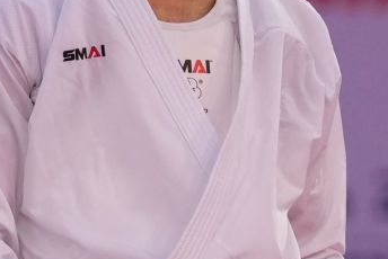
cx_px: 194
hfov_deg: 1.3
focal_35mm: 1568
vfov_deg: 0.9
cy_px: 213
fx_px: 16913
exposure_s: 1/1000
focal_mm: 200
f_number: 2.8
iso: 1600
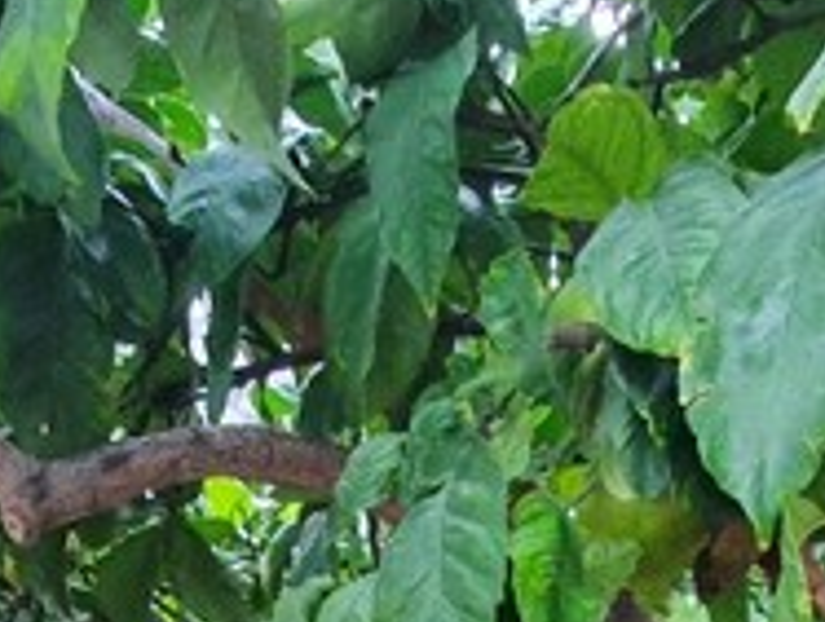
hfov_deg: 27.3
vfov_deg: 14.3
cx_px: 481
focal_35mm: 71
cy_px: 1482
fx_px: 1695
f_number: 2.2
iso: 100
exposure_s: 1/50
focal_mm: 1.8
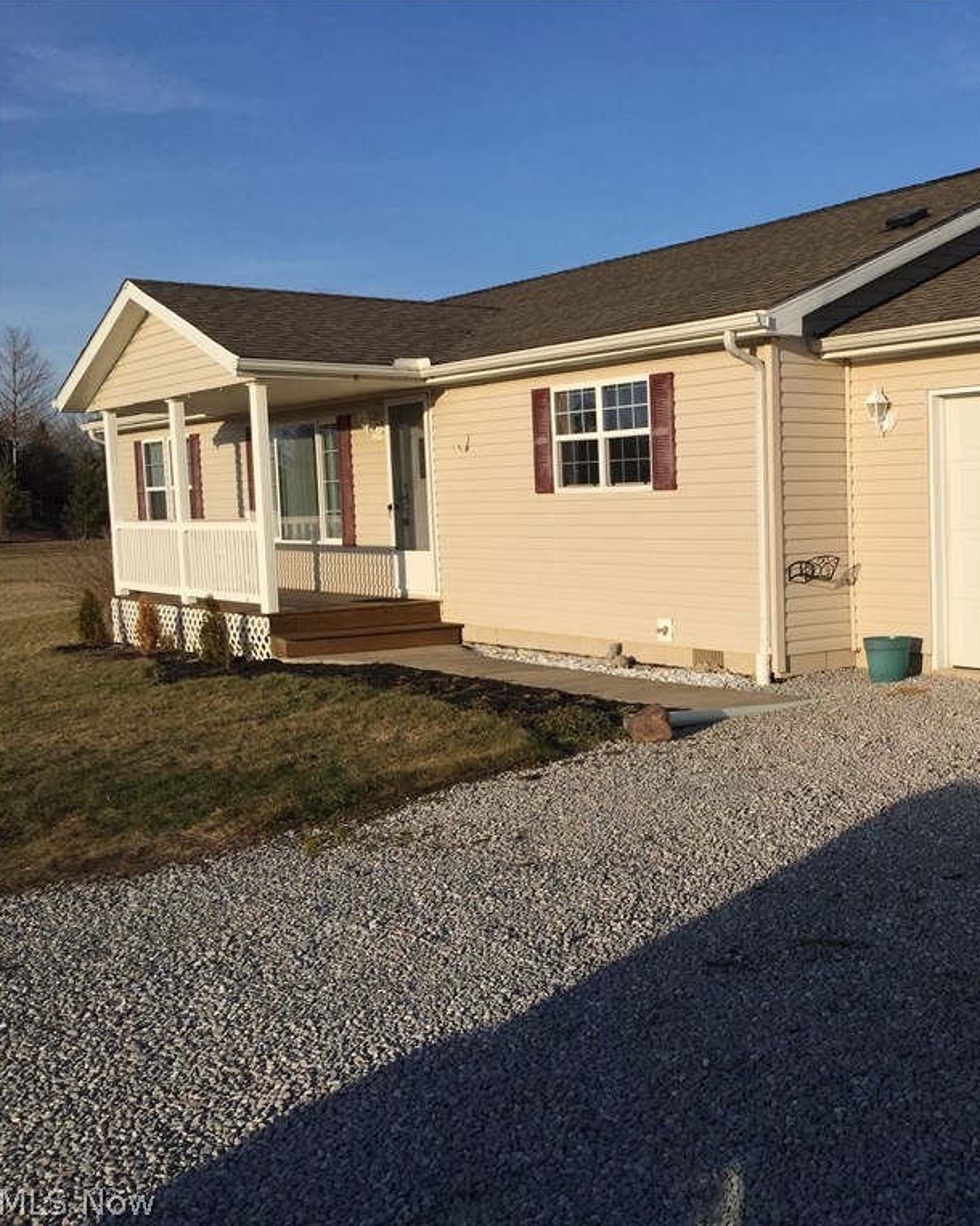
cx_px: 811
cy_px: 612
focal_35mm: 38
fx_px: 1378
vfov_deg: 47.9
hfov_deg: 37.5
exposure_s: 1/2825
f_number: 2.2
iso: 32
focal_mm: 4.15
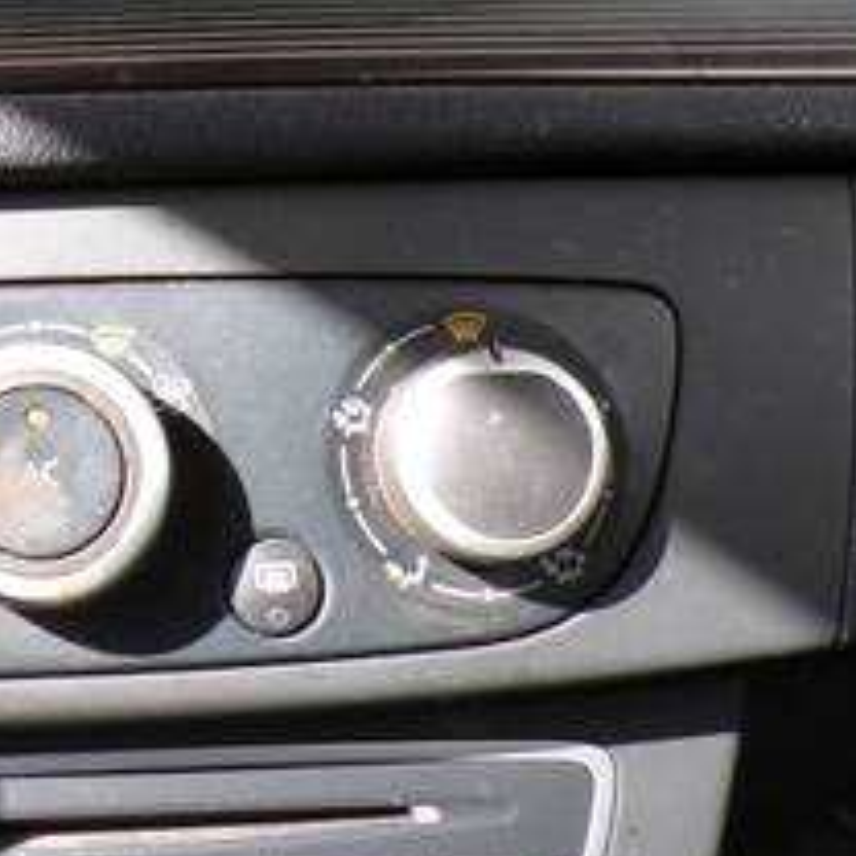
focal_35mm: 49
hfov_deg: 32.6
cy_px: 272
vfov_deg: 34.3
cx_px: 58
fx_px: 1371
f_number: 4.4
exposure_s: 1/85
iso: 100
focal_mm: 4.3
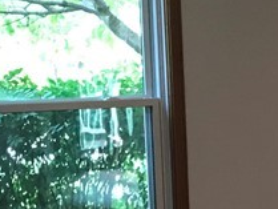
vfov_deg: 10.7
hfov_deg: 13.9
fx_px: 1101
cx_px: 347
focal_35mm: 137
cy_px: 232
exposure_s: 1/9
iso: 100
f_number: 1.8
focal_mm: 3.99
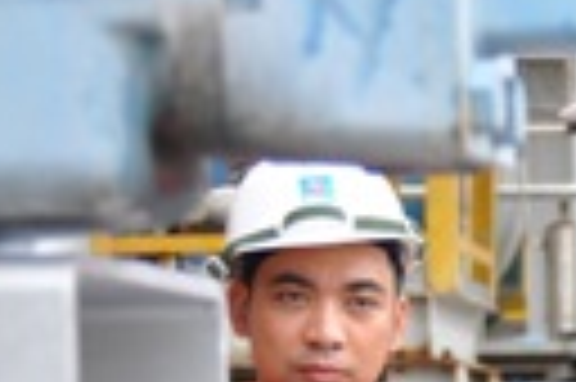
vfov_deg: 6.9
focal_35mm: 196
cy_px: 476
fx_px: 3132
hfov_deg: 10.1
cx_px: 902
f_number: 2.8
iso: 200
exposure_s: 1/160
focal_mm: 30
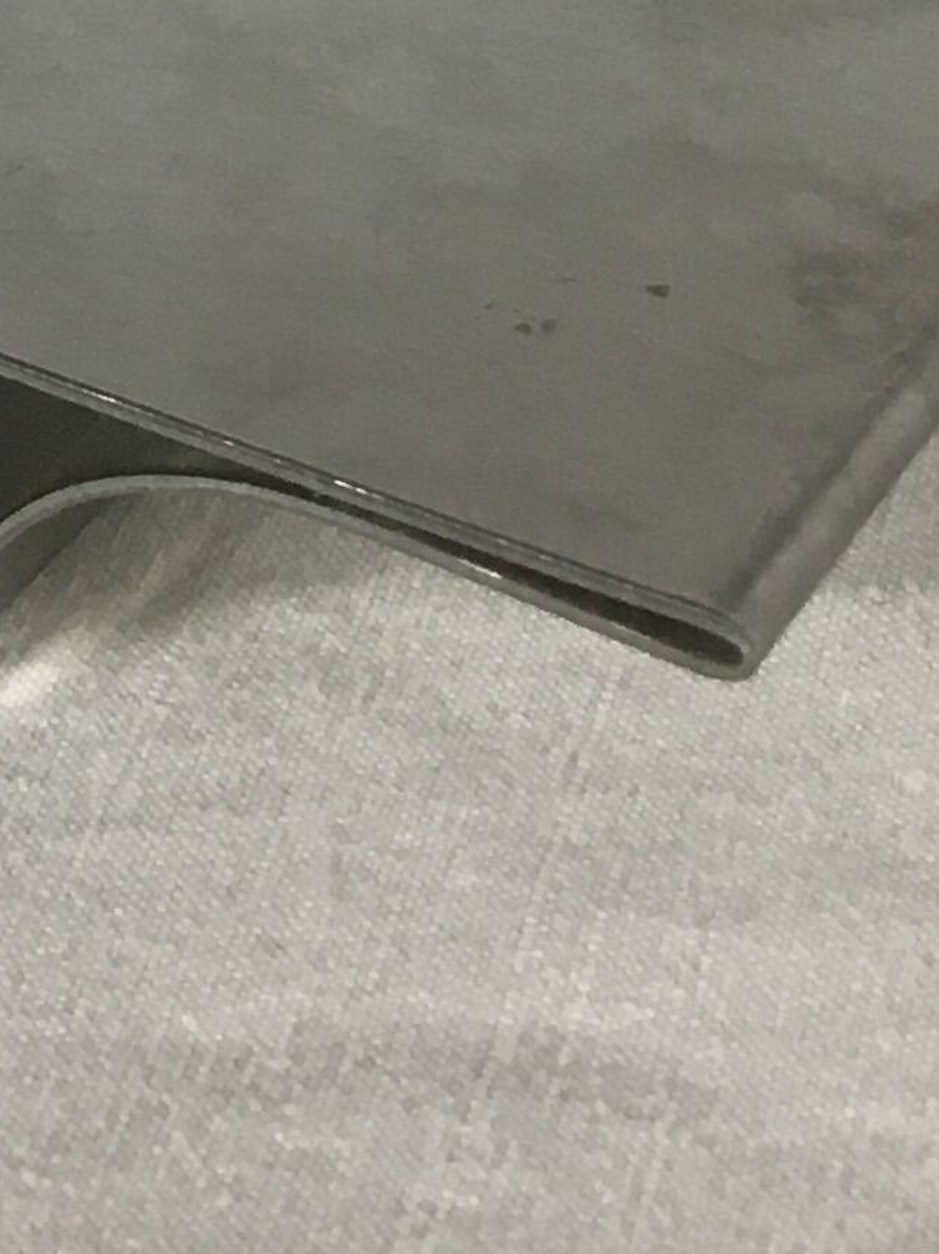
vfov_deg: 13.1
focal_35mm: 134
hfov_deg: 10.8
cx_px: -350
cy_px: -1107
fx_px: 4850
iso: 50
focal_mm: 4.15
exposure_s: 1/33
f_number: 2.2
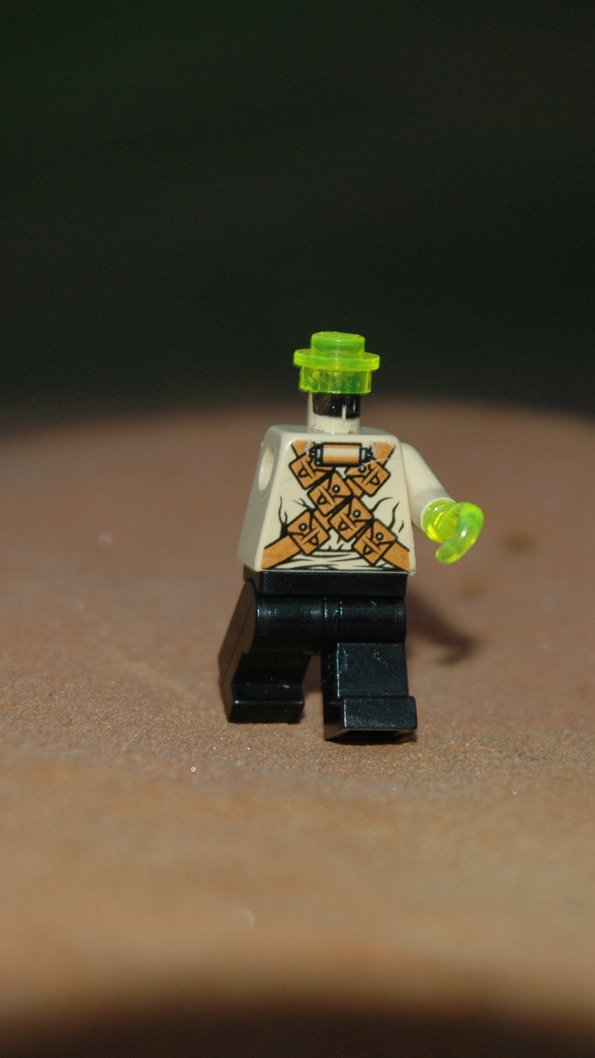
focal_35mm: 166
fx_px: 4656
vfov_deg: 13.0
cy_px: 528
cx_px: 365
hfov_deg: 7.3
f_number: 4.5
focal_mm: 70
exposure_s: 1/60
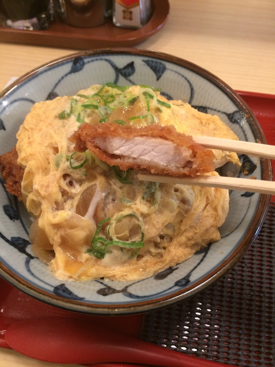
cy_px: 184
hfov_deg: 48.2
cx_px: 138
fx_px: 307
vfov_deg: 61.7
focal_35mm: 29
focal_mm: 4.15
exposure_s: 1/30
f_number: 2.2
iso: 160
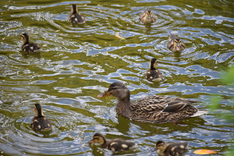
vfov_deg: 4.6
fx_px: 1950
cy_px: 78
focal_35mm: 300
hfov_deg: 6.9
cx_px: 117
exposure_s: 1/640
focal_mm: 300
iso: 720
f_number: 5.6
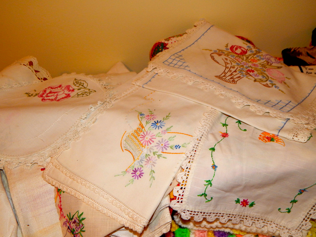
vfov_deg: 40.7
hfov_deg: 52.6
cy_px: 118
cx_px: 158
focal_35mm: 35
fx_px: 320
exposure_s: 1/30
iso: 200
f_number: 3.3
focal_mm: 6.1
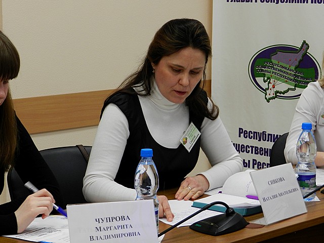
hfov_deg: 19.6
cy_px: 122
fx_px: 936
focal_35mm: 100
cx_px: 162
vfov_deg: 14.8
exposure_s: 1/30
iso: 320
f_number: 4.6
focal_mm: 17.7
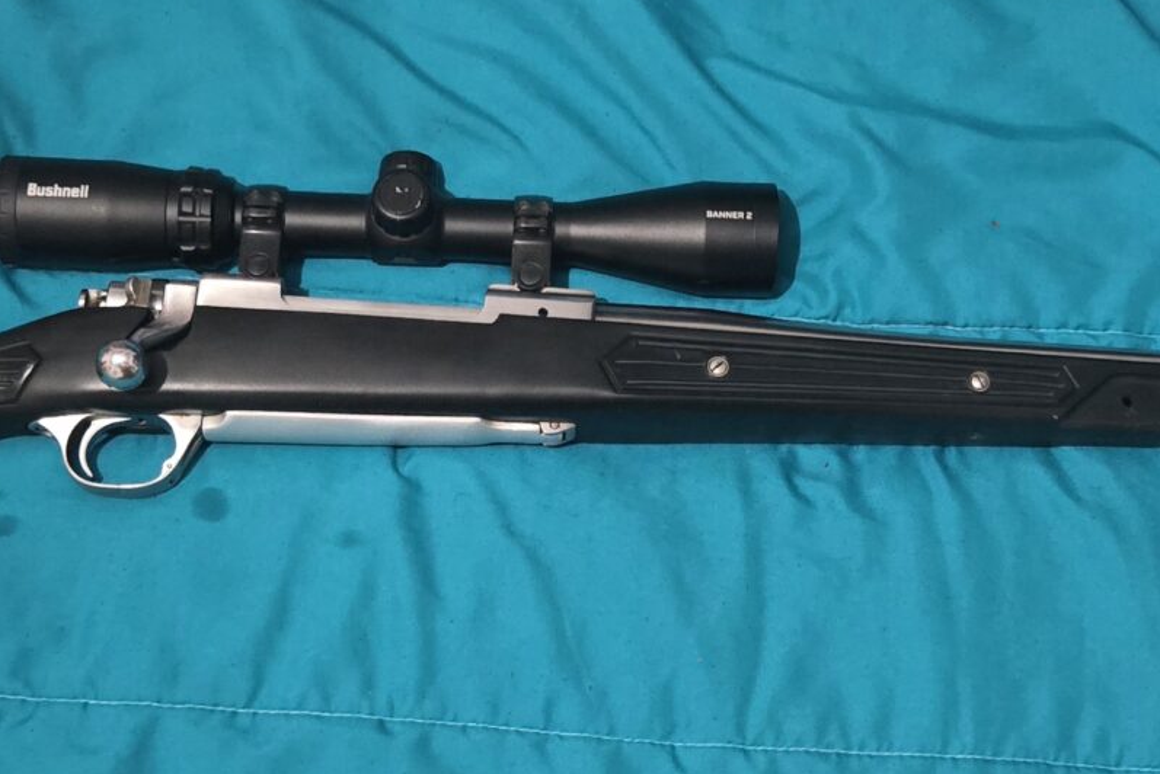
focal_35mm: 24
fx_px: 774
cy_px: 402
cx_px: 581
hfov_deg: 73.7
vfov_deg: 53.2
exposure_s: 1/60.2
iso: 2000
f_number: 1.8
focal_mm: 5.4
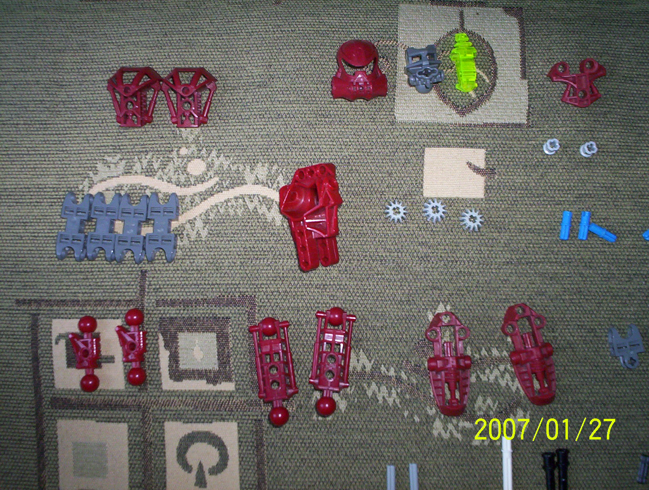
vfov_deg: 37.9
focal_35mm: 38
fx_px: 714
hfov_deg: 48.9
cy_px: 245
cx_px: 324
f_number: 4.5
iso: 140
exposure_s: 1/60
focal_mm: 4.99
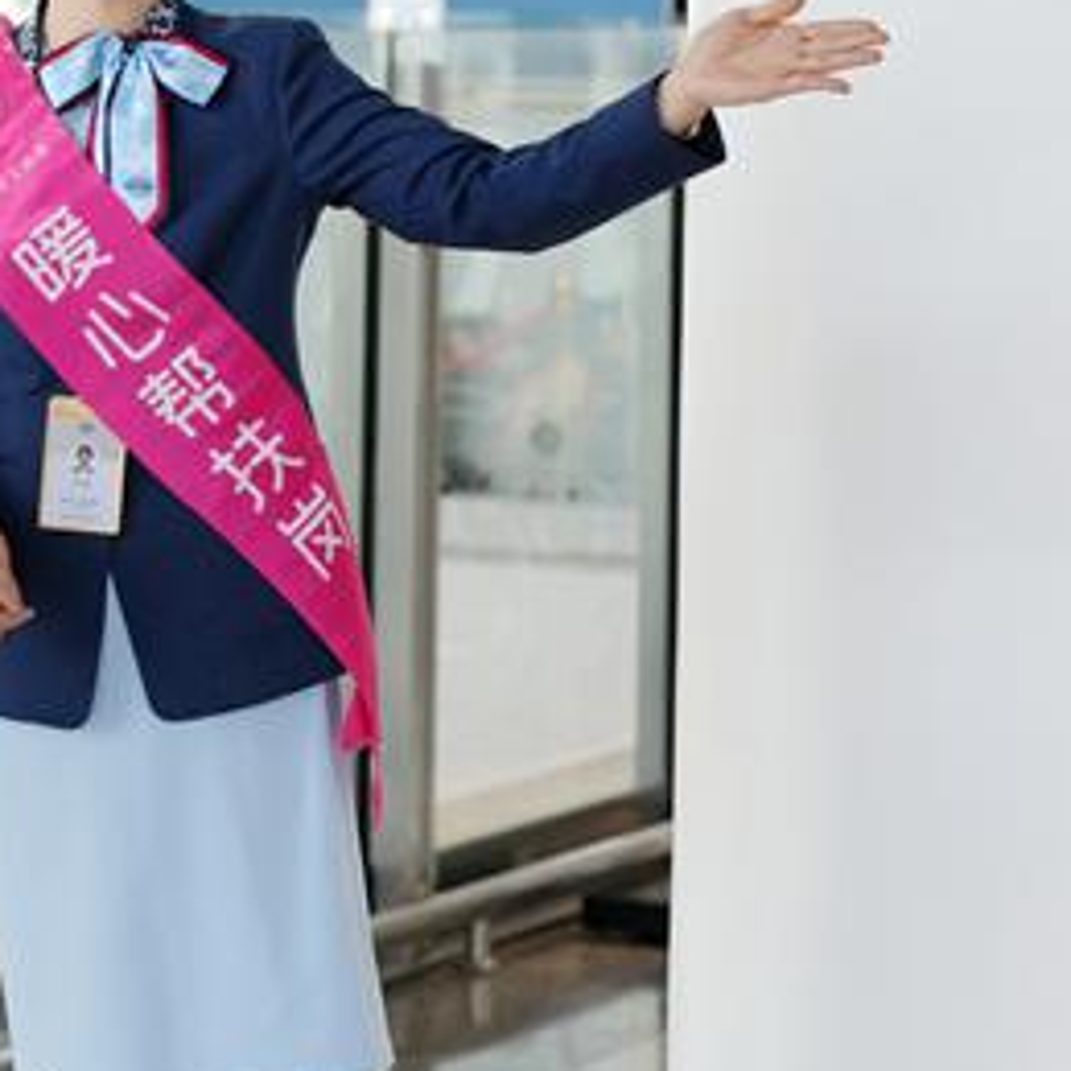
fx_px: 6406
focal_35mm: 183
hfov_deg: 9.3
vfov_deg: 9.5
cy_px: 150
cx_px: -433
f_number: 4
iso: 800
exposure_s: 1/320
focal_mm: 70
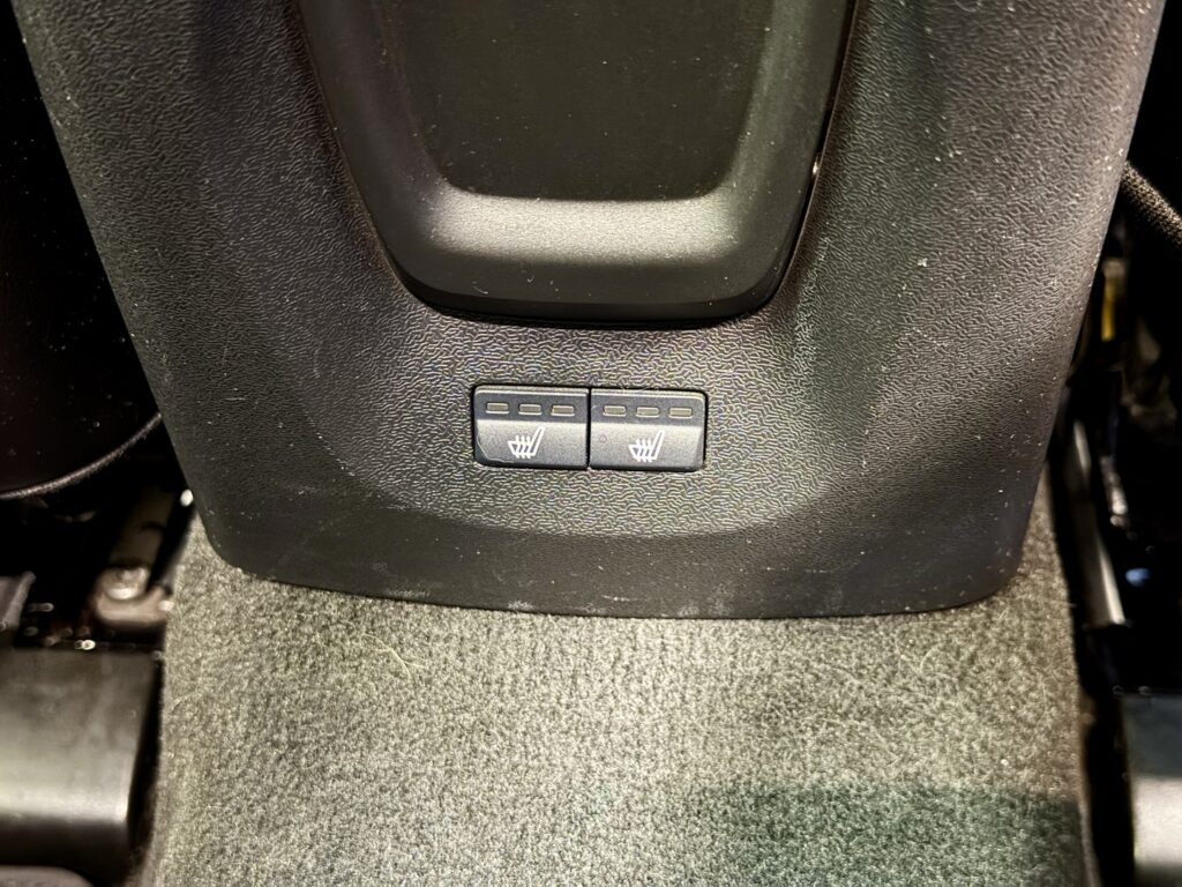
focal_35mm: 48
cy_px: 444
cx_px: 591
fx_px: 1639
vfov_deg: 30.3
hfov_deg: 39.7
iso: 500
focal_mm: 6.76
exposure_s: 1/2
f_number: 1.78
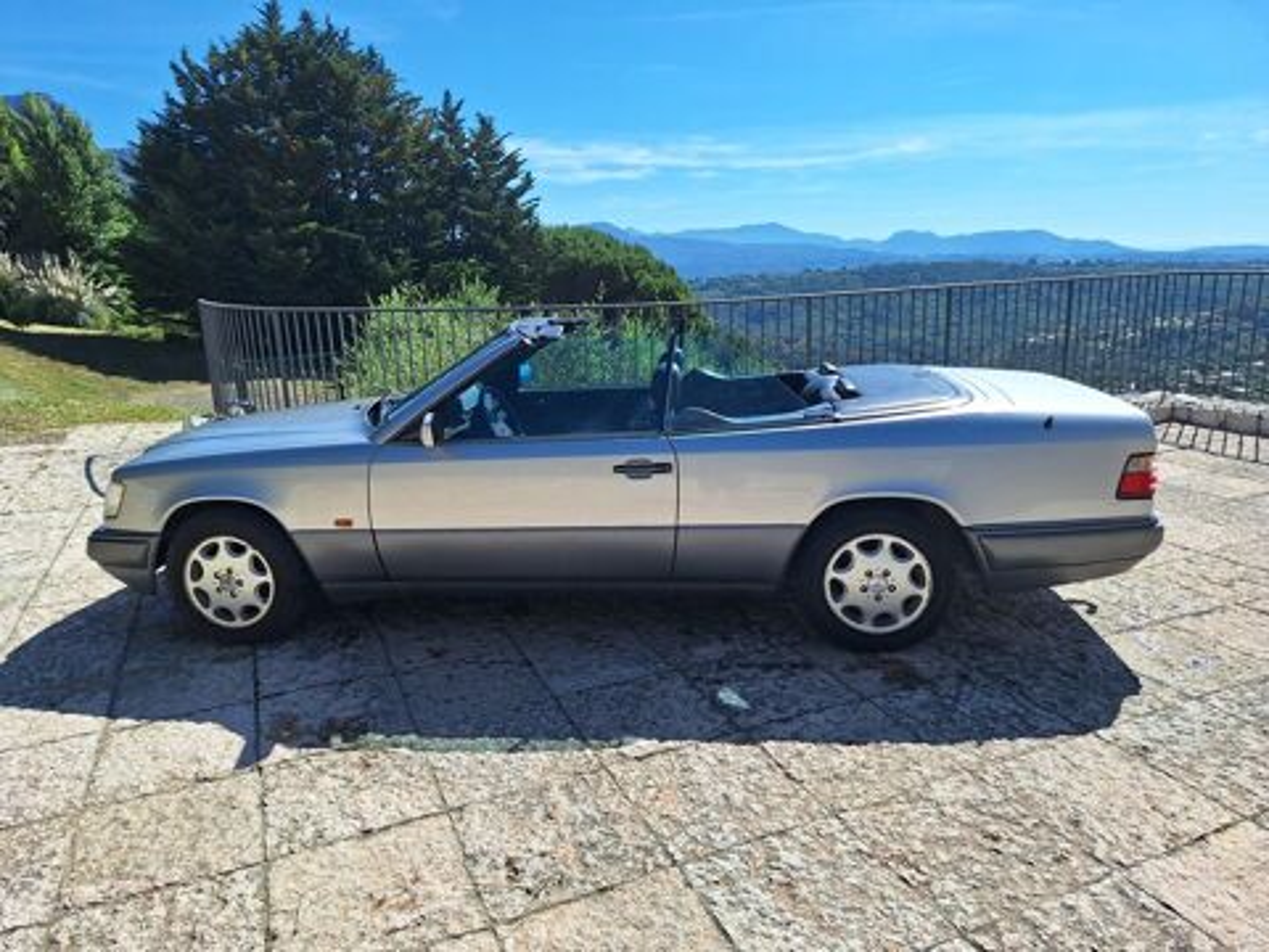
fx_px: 843
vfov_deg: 58.9
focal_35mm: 23
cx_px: 634
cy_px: 476
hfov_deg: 73.9
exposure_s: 1/4149
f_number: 1.8
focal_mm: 5.54
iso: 40
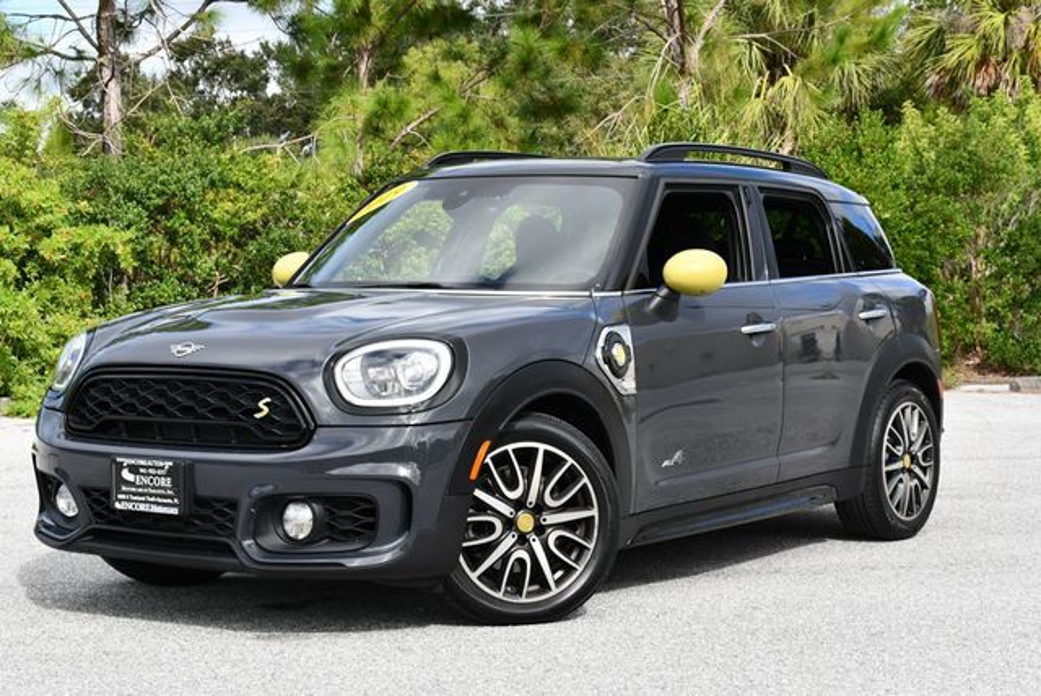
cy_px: 348
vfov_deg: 19.5
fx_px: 2026
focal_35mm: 70
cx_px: 520
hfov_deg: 28.8
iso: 140
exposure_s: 1/250
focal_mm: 35
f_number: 8
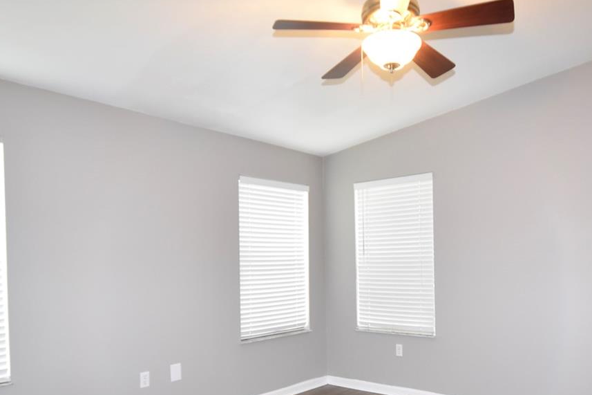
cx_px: 337
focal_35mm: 28
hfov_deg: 65.2
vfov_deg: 45.4
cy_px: 275
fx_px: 460
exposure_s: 1/60
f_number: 3.5
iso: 900
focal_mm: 10
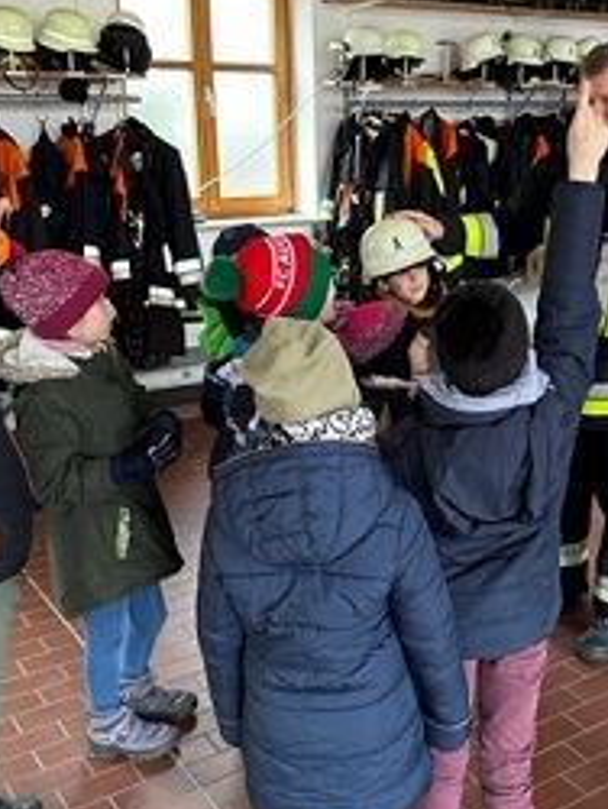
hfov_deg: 33.5
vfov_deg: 43.8
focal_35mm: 43
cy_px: 430
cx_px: 378
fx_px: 1005
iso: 250
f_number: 1.78
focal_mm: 6.86
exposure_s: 1/60
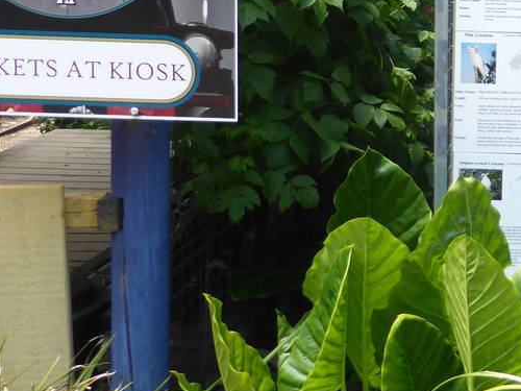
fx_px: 1204
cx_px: 665
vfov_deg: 18.1
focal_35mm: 80
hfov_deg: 22.1
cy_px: 31
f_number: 3.3
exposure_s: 1/320
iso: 100
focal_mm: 4.3
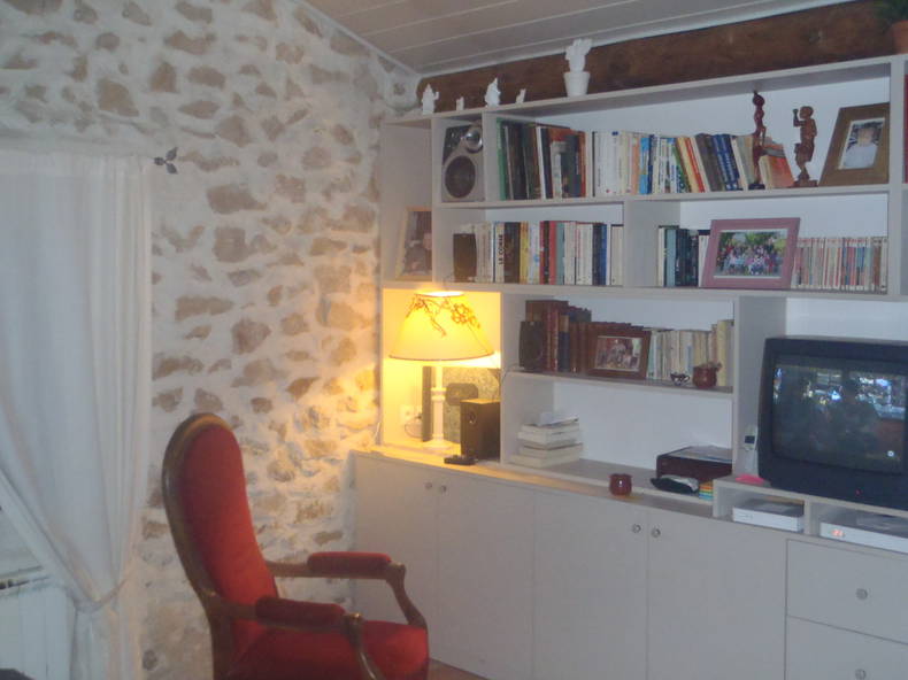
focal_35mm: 42
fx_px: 1101
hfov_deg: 44.8
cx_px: 454
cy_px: 340
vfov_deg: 34.3
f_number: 4.3
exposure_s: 1/40
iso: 640
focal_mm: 7.57
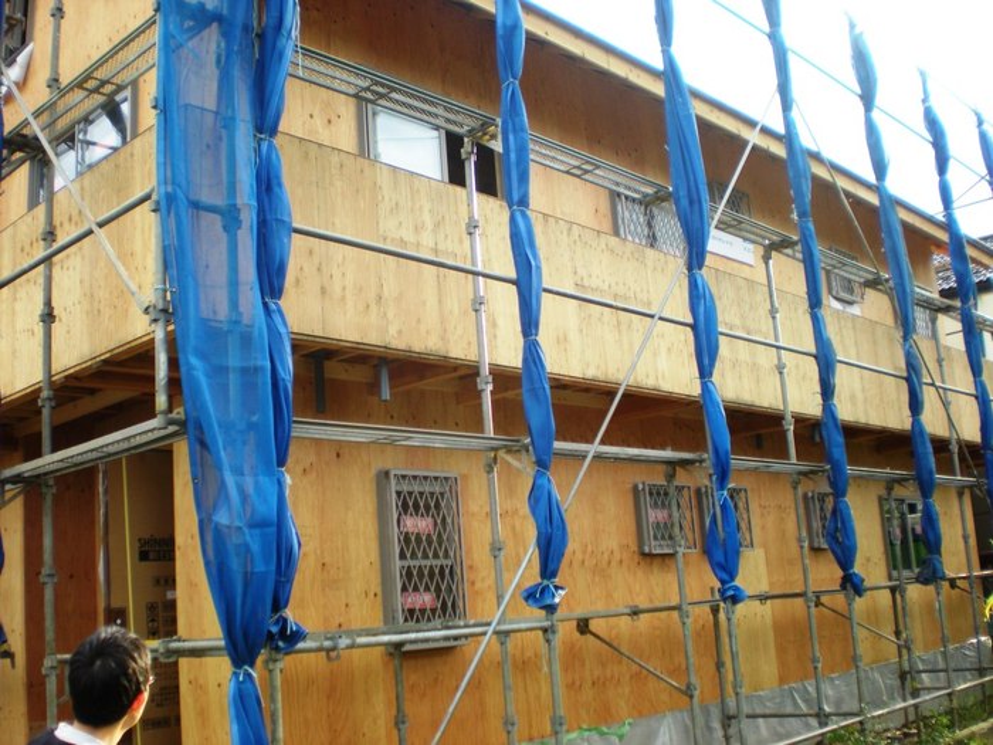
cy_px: 372
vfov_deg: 37.7
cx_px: 496
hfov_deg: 49.0
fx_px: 1090
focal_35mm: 38
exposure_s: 1/116
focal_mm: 6.3
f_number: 3.1
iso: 64
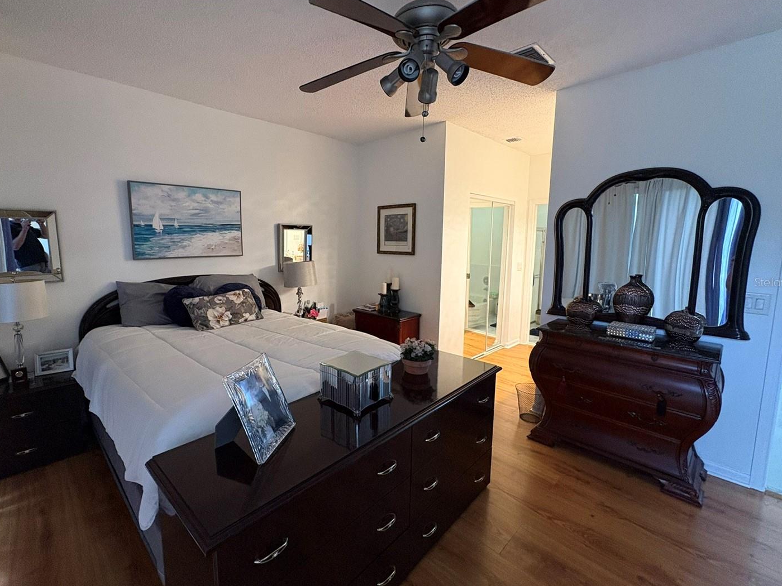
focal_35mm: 16
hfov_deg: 94.3
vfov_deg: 78.1
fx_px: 361
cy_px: 282
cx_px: 360
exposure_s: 1/60
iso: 250
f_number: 2.2
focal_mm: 2.22
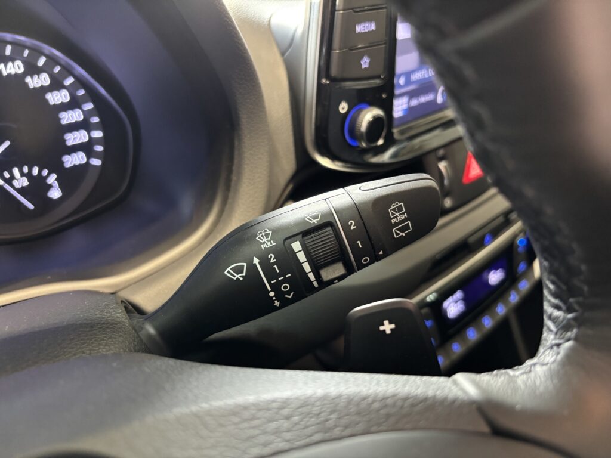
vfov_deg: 53.1
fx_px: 459
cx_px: 306
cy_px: 229
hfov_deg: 67.3
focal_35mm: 26
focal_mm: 5.96
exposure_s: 1/33
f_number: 1.6
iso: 400
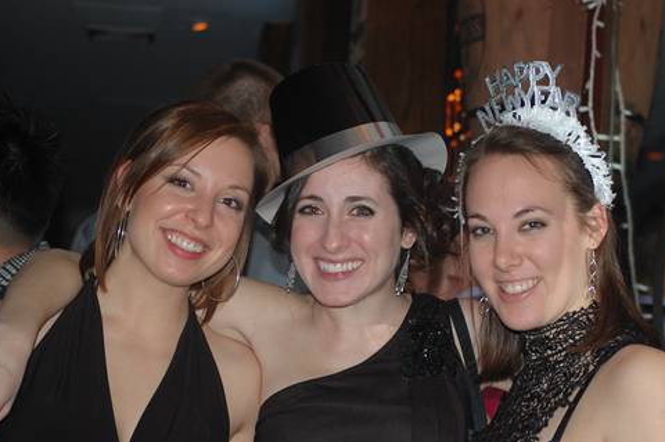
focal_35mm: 95
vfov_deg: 14.4
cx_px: 371
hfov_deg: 21.6
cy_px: 251
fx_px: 1745
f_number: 4
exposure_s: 1/60
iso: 400
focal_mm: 55
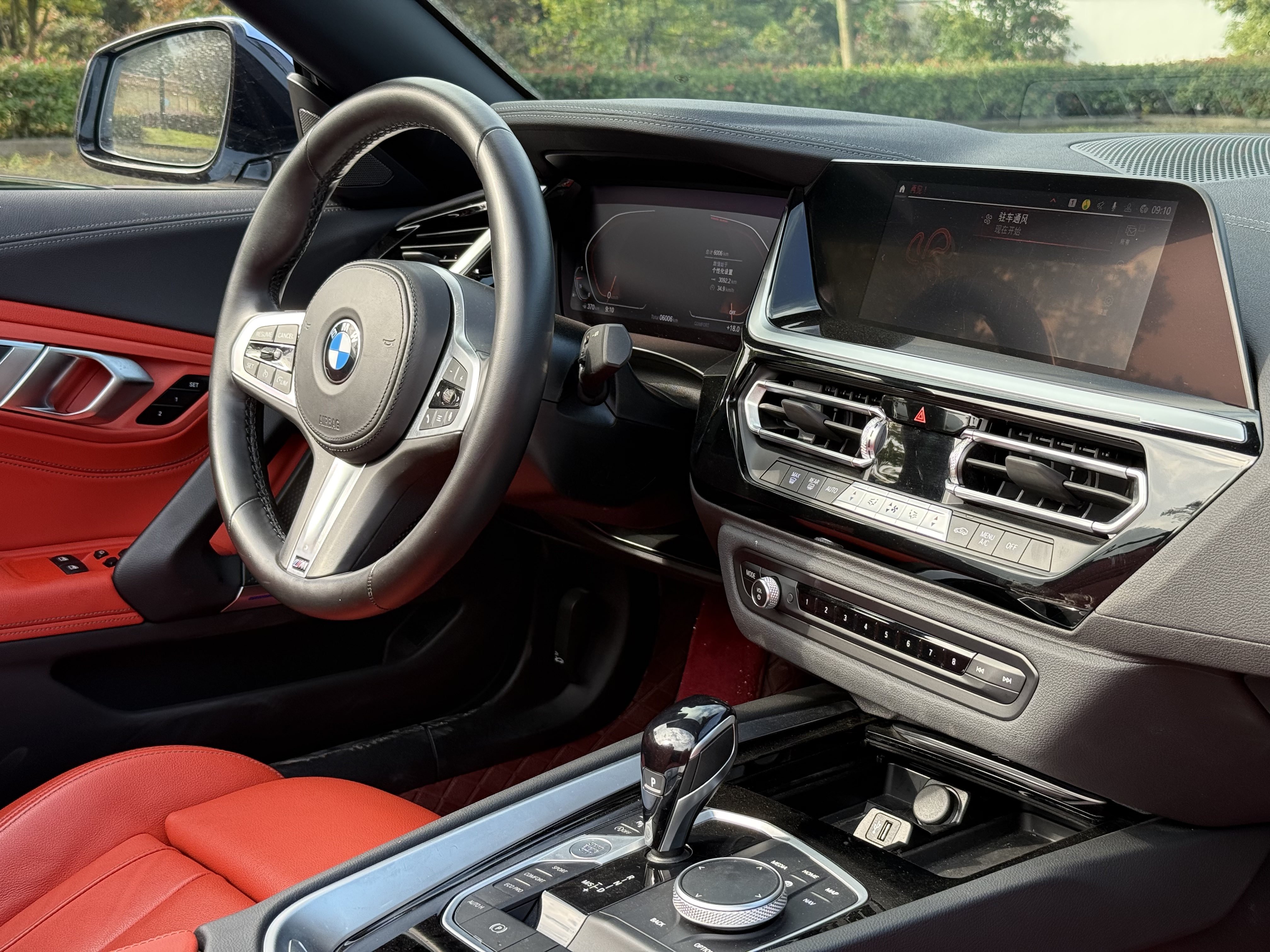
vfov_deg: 30.3
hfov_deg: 39.7
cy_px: 476
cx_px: 635
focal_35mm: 48
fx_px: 1761
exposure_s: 1/381
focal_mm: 6.76
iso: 80
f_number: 1.78
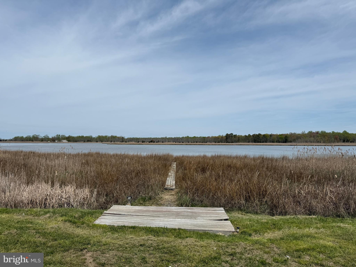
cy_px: 134
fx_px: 247
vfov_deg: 56.8
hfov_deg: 71.6
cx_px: 178
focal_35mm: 24
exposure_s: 1/6711
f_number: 1.78
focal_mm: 6.76
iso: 80
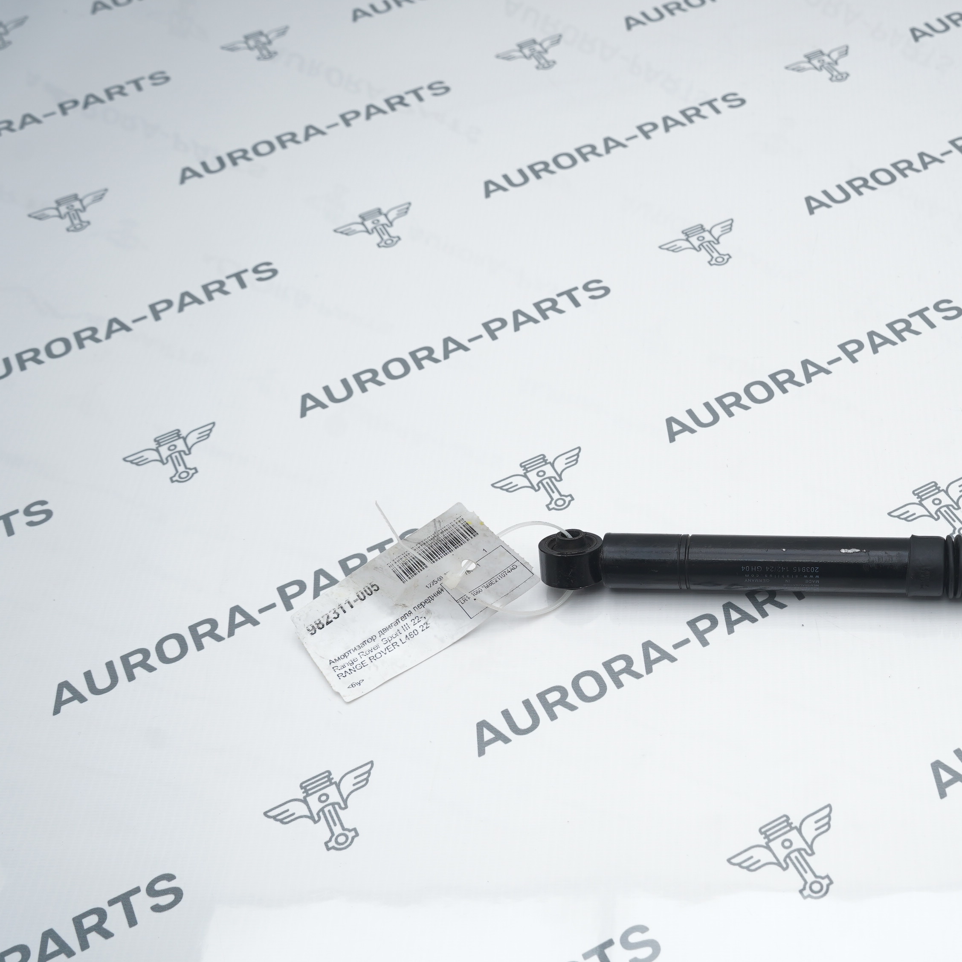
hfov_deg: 37.6
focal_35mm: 43
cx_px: 788
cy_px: 541
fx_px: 1352
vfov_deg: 39.1
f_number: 6.3
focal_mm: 29
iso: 500
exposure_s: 1/160
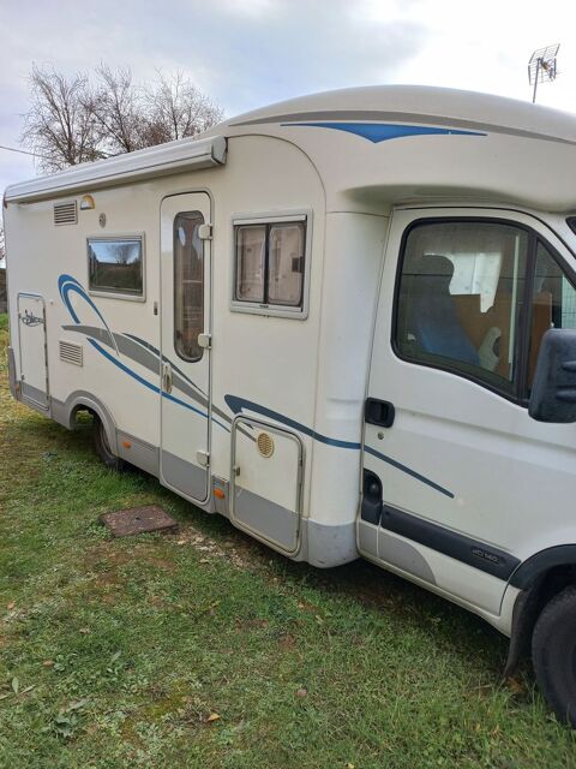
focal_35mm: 25
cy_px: 384
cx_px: 288
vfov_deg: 69.4
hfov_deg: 54.9
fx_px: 555
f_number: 1.8
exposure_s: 1/107
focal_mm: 4.6
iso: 25
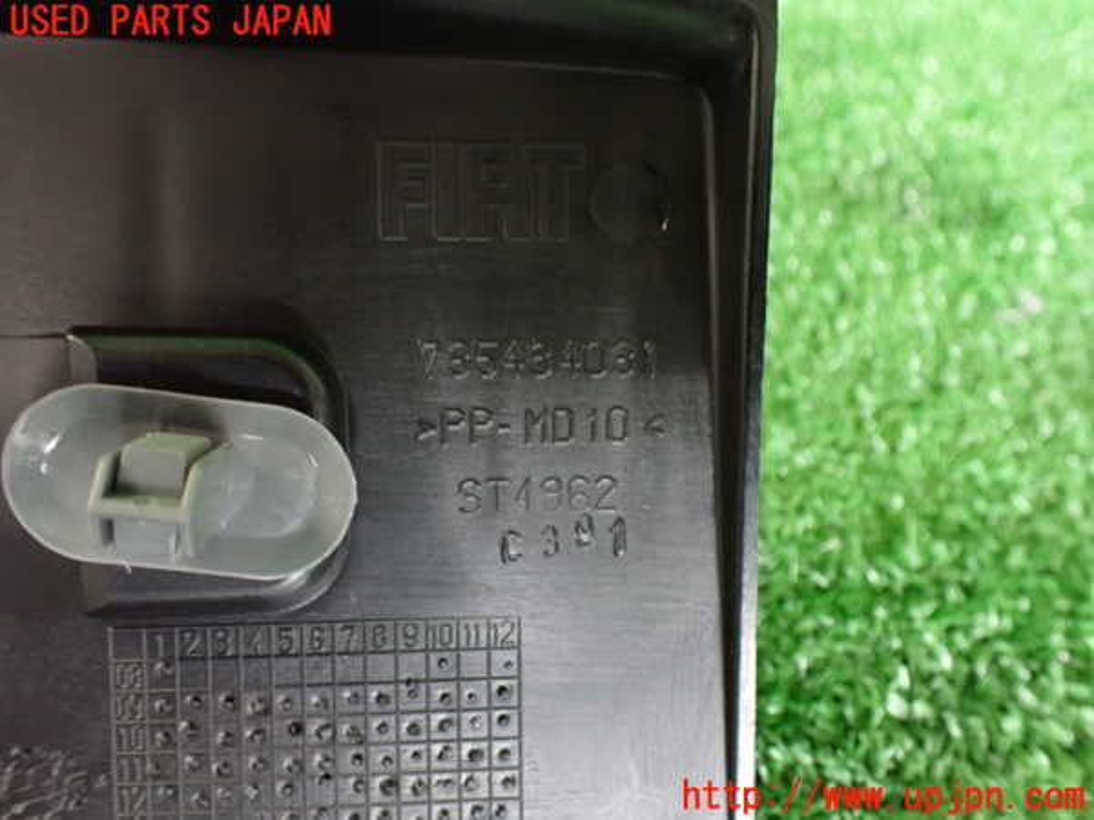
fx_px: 948
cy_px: 410
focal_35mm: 30
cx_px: 547
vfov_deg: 46.8
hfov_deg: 60.0
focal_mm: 5.4
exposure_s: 1/30
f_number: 2.3
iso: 800
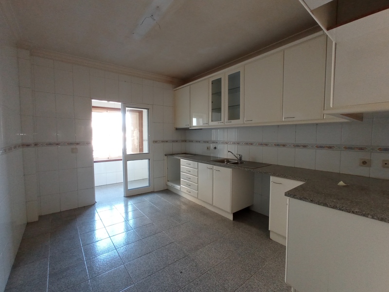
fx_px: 169
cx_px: 194
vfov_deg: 81.7
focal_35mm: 15
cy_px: 146
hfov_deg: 98.2
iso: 283
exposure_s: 1/33.3
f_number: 2.2
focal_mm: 1.65
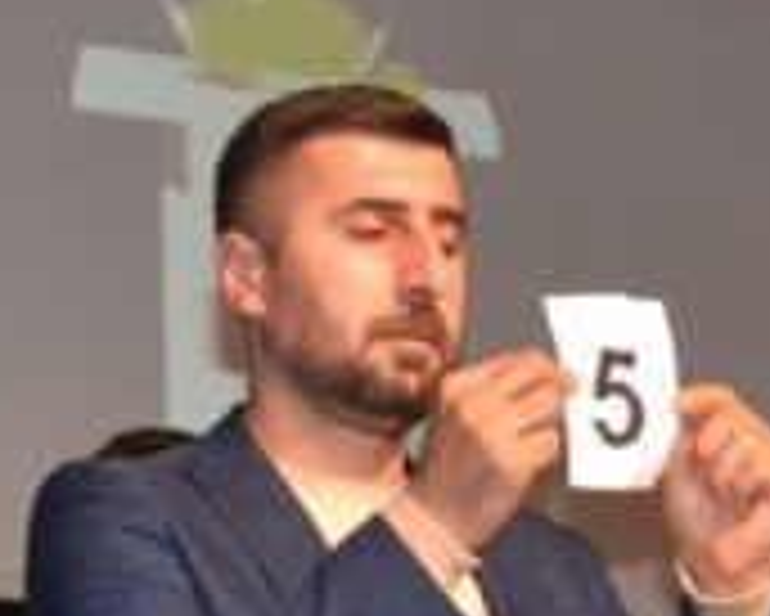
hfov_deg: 9.5
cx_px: 158
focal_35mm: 202
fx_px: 4606
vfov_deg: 7.6
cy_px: 558
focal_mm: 32
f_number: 4.2
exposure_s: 1/60
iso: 3200
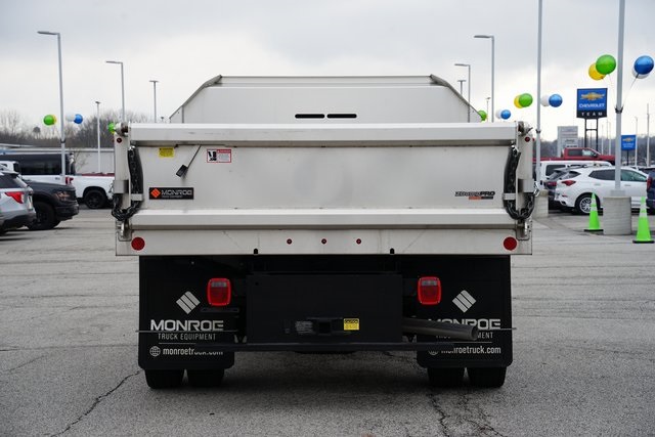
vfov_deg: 18.4
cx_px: 328
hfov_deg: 27.3
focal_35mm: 74
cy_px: 218
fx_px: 1347
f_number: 8
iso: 100
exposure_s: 1/100
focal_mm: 74
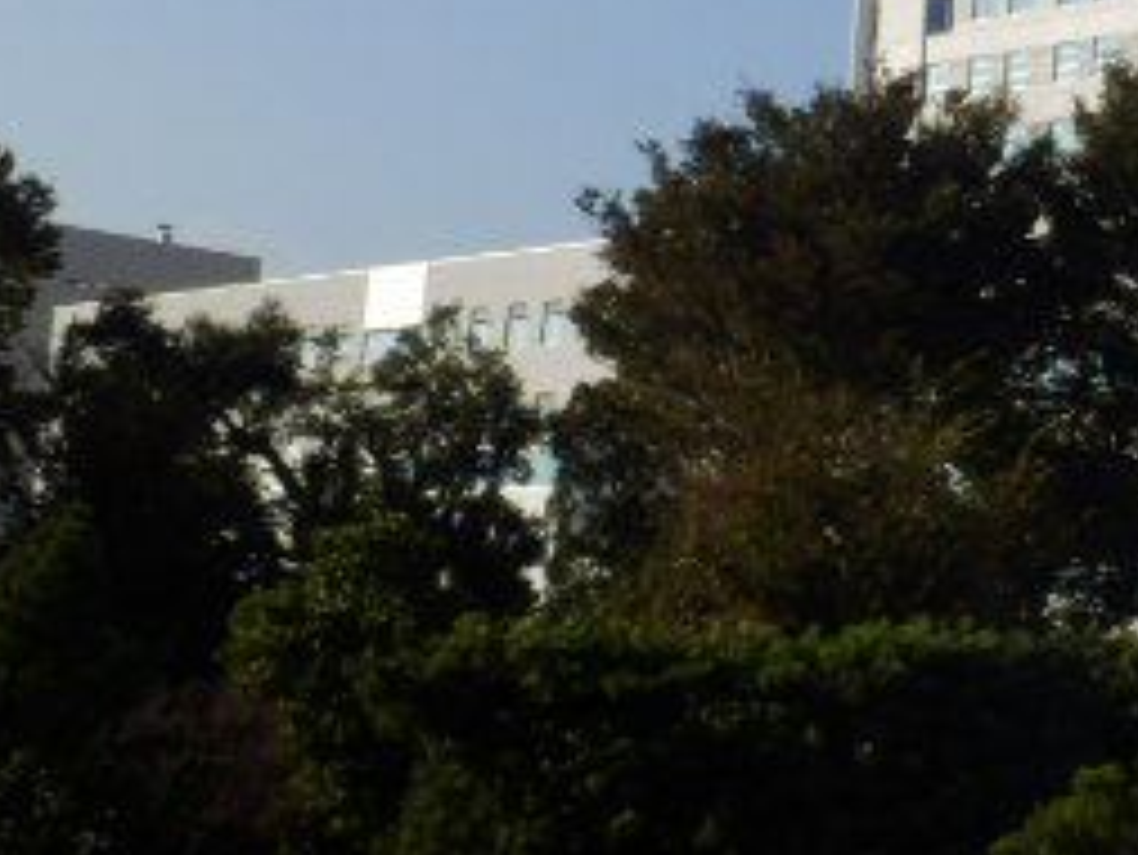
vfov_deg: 11.3
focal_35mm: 129
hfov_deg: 14.7
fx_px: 4243
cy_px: -99
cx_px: 1390
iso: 80
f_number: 11.1
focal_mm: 9.1
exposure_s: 1/125
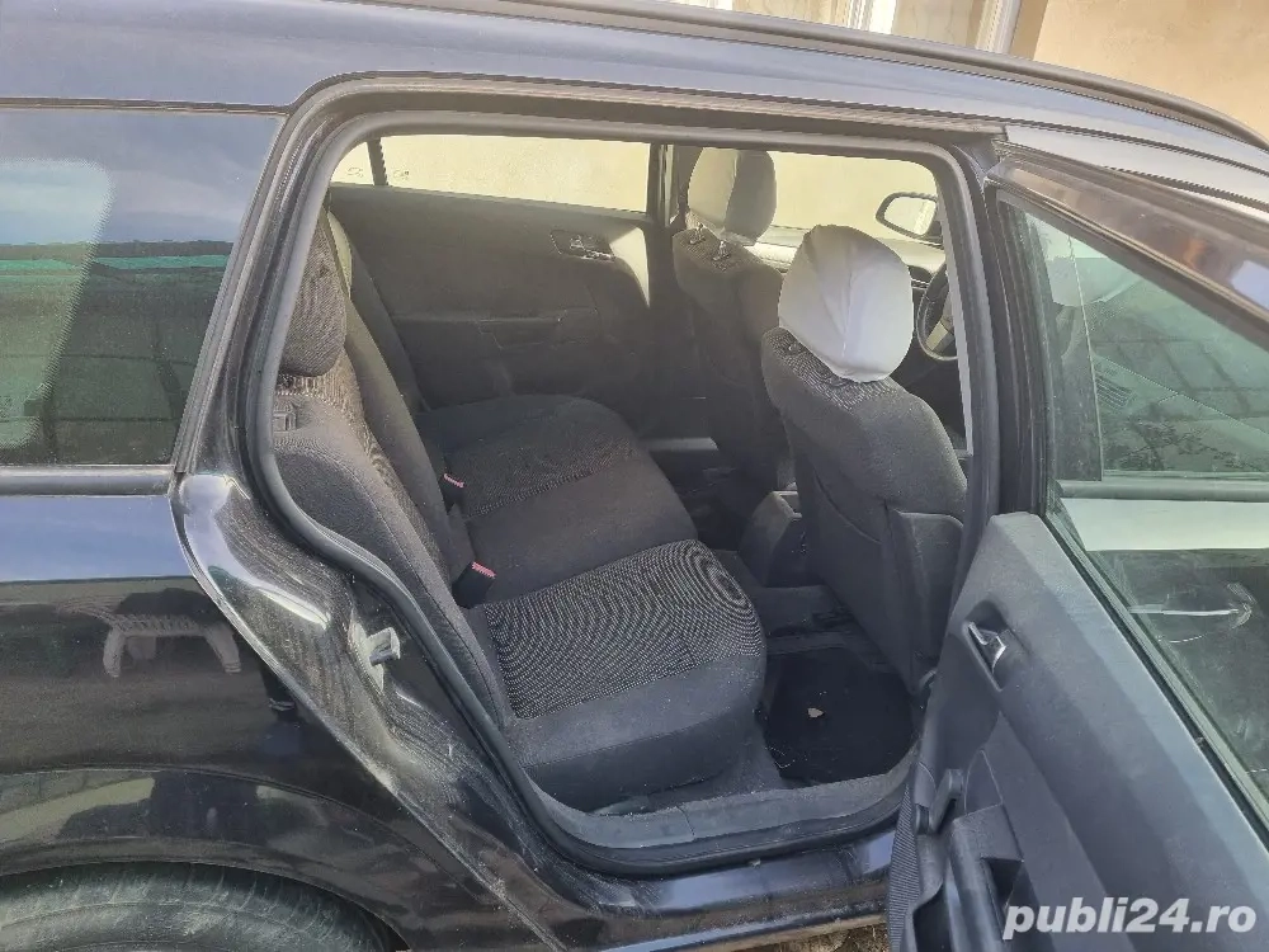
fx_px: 953
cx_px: 634
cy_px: 476
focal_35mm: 26
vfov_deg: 53.1
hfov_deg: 67.3
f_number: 1.8
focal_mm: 5.4
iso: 50
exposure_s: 1/119
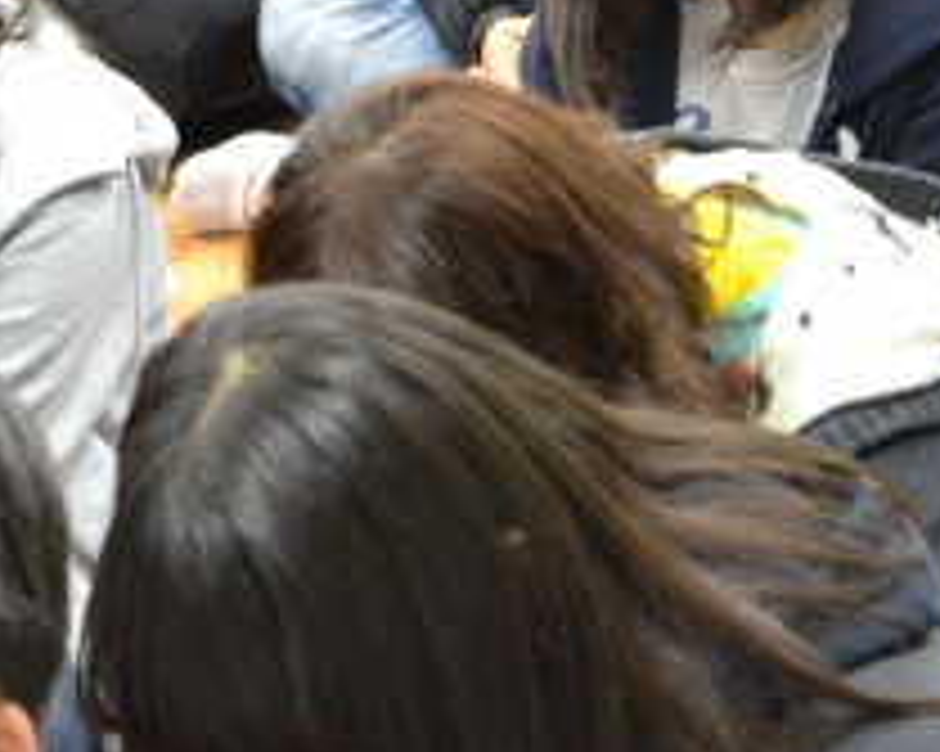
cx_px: -72
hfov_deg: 7.4
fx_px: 7202
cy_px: 115
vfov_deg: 6.0
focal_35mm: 259
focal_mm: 52
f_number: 5.6
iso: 3200
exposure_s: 1/30
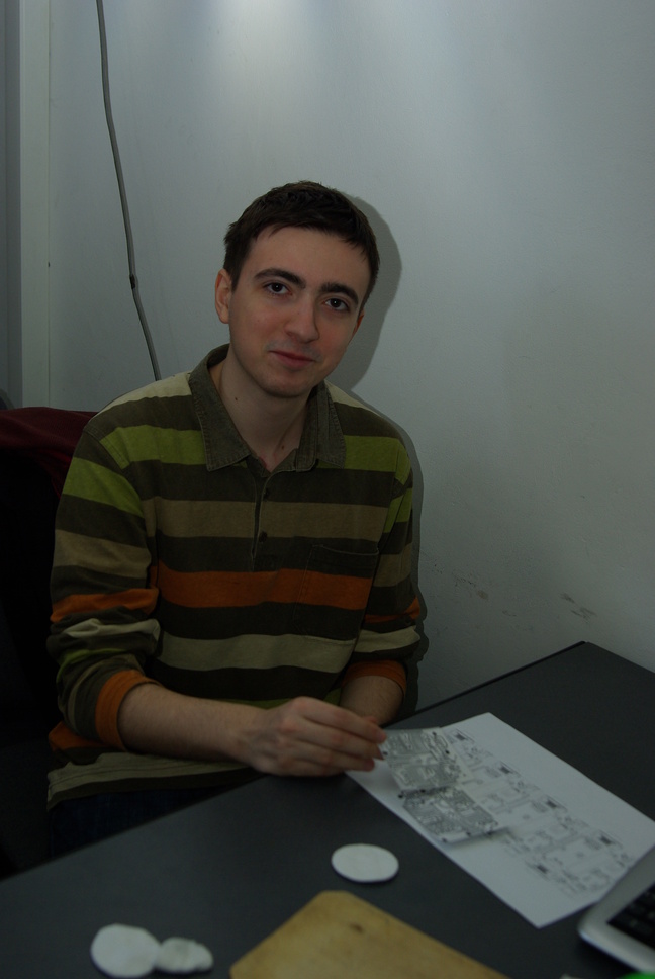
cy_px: 490
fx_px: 1347
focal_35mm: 50
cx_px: 328
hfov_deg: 27.3
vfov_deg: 39.9
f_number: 4
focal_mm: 33
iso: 200
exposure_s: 1/50
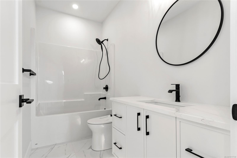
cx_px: 118
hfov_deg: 90.0
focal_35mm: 18
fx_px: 118
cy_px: 79
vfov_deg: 67.4
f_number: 8
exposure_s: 1/13
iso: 250
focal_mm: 12
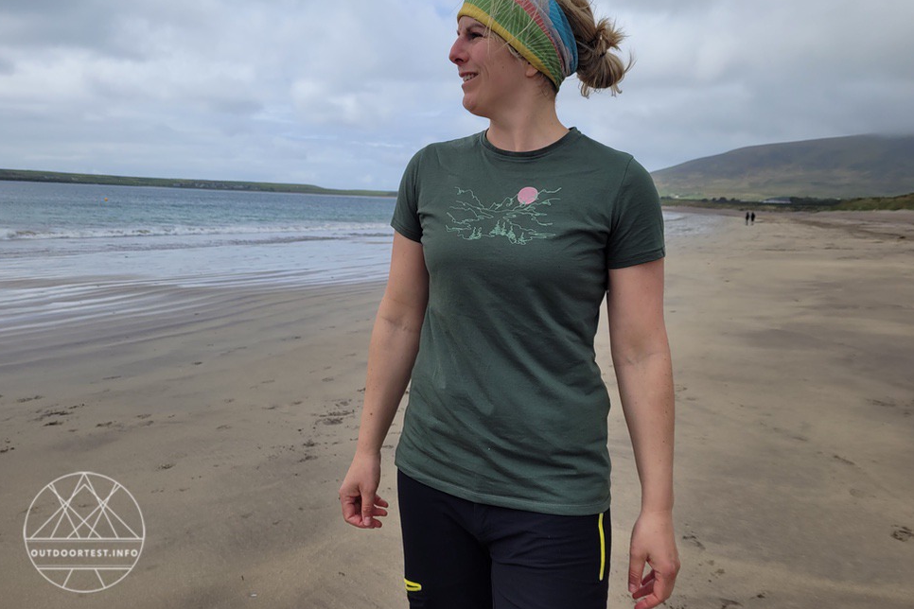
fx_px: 711
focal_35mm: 28
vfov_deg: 46.3
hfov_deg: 65.5
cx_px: 461
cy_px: 261
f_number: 1.8
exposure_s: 1/3050
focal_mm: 5.4
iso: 40
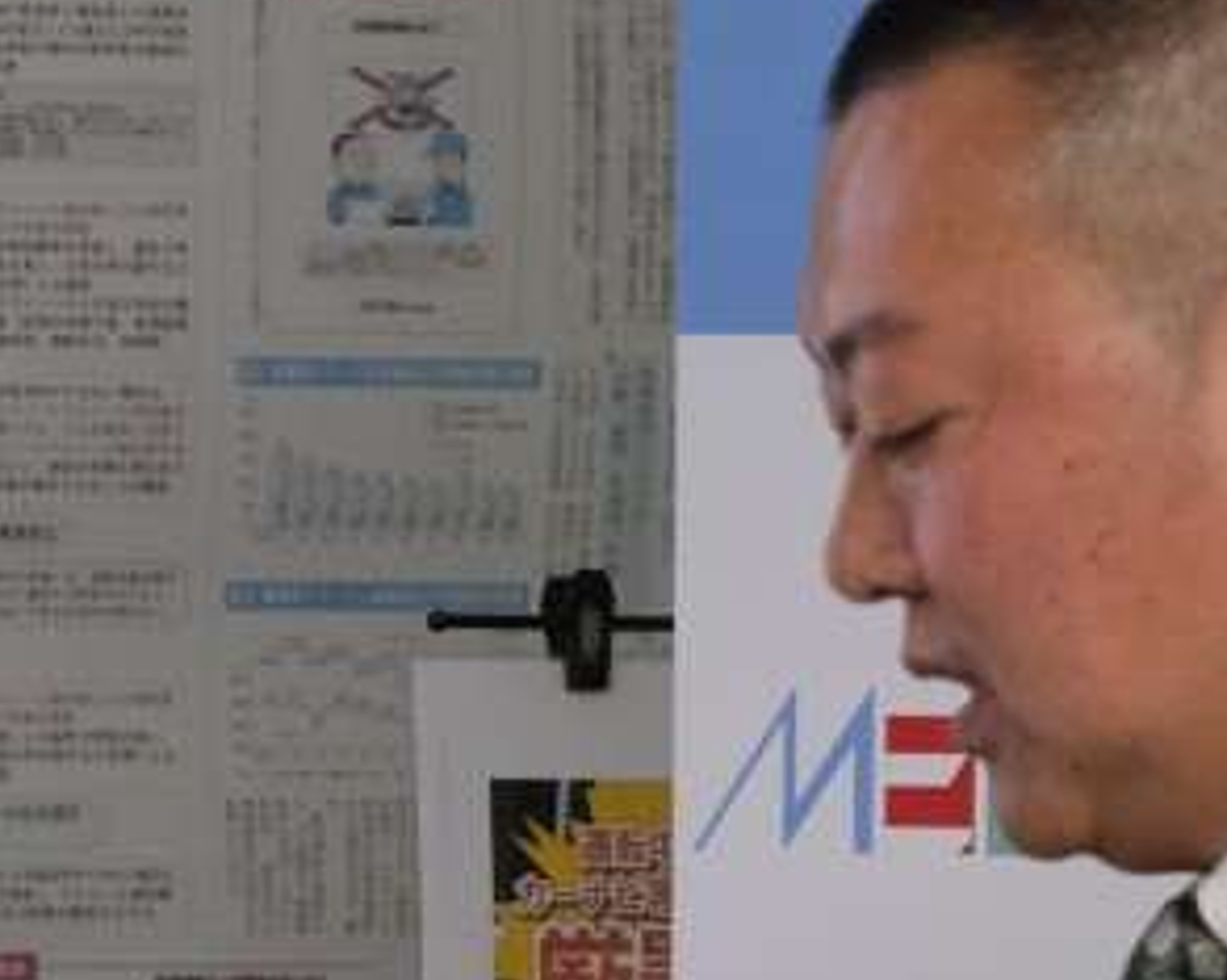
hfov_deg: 3.5
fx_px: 19778
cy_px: 1122
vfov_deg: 2.8
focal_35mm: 545
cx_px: -838
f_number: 4
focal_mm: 70
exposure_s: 1/100
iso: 1600
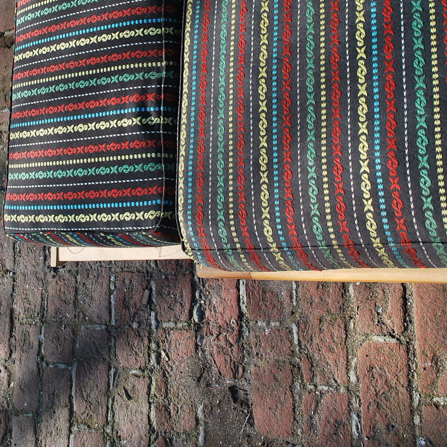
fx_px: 730
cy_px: 117
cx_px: 224
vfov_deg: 33.4
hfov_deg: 34.0
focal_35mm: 50
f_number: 5.6
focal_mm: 26
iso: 125
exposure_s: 1/125
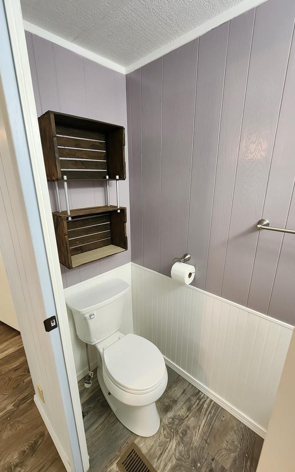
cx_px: 140
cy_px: 239
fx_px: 180
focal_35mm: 14
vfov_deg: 105.3
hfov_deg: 78.6
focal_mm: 2.2
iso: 250
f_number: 2.2
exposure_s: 1/60
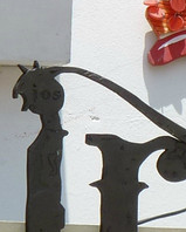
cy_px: 1
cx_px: 281
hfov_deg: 1.3
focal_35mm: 1185
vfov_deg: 1.6
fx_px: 8135
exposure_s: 1/500
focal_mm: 44.7
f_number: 5.6
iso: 80
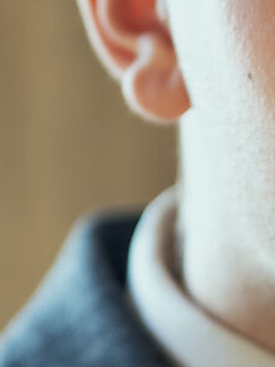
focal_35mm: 654
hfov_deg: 2.3
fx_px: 6927
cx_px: 374
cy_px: 356
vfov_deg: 3.0
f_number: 1.6
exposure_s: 1/500
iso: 400
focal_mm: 85
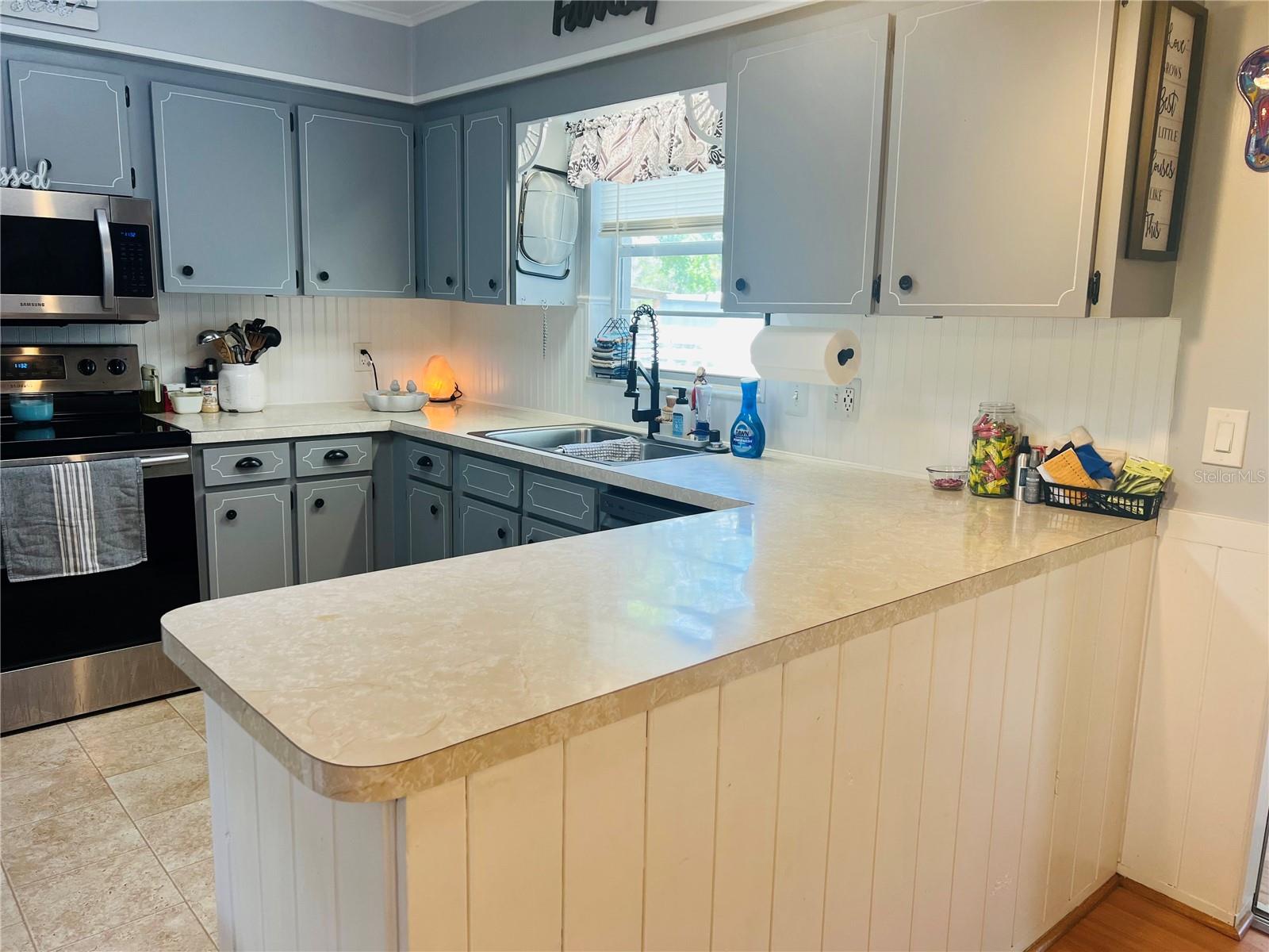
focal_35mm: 26
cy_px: 476
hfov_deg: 67.3
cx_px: 634
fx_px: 953
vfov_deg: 53.1
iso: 64
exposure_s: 1/120
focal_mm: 5.7
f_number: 1.5
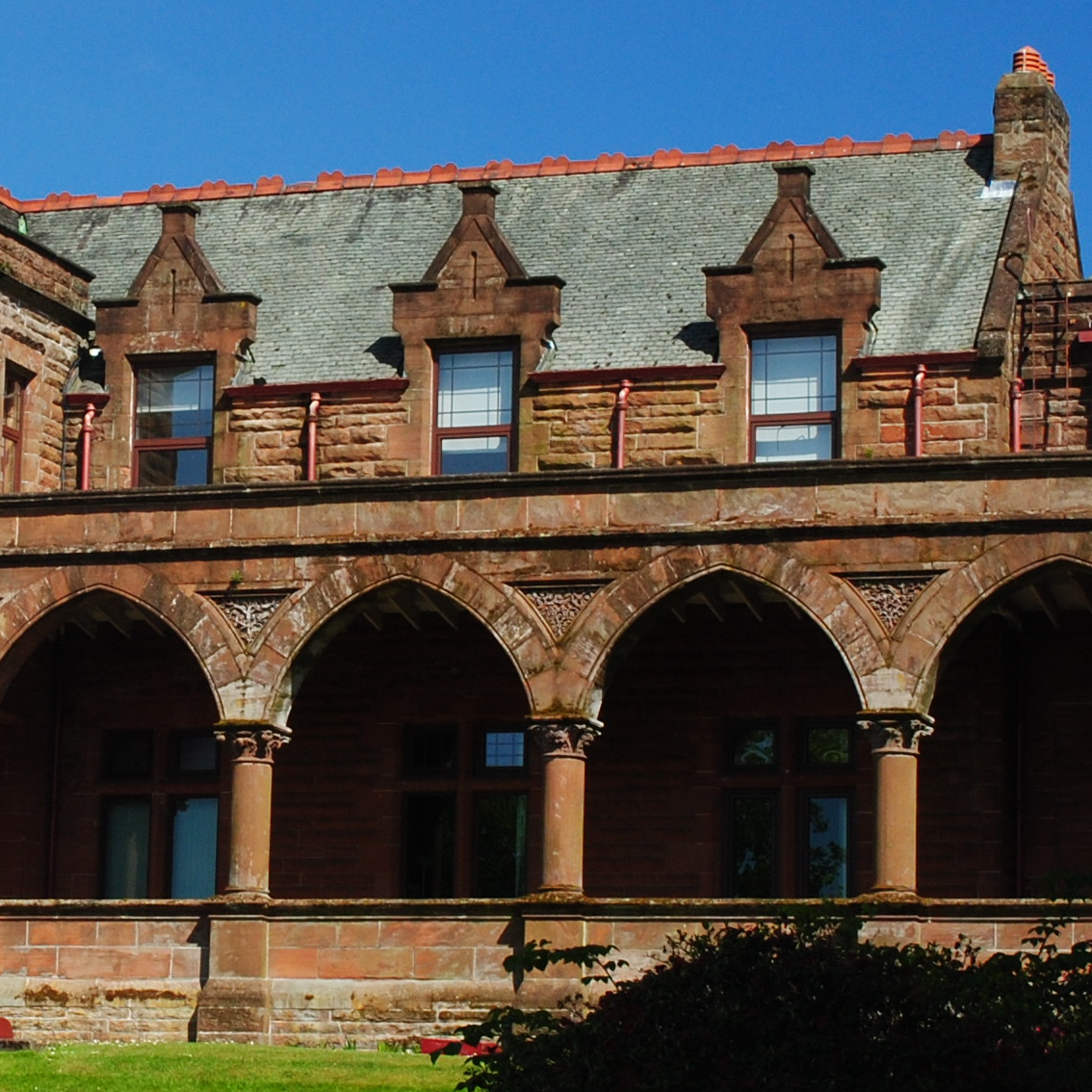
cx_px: 75
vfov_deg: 14.3
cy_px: 471
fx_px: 4354
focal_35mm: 122
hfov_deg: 14.1
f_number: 9
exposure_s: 1/125
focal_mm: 28
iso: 200
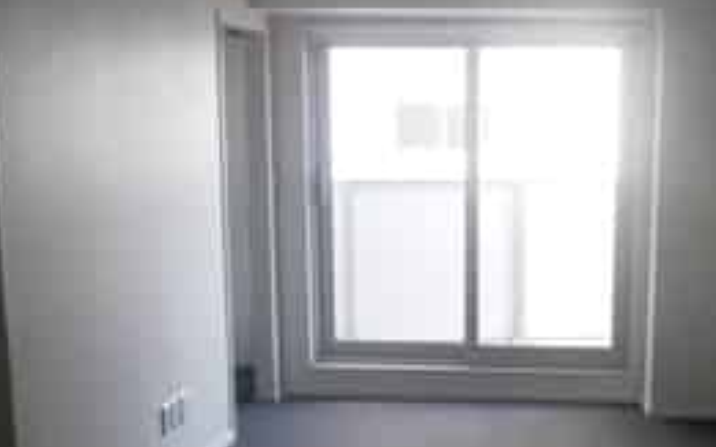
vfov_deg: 24.6
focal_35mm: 52
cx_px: 531
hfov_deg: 38.0
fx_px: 1014
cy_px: 339
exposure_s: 1/40
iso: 80
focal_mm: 4.7
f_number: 2.8
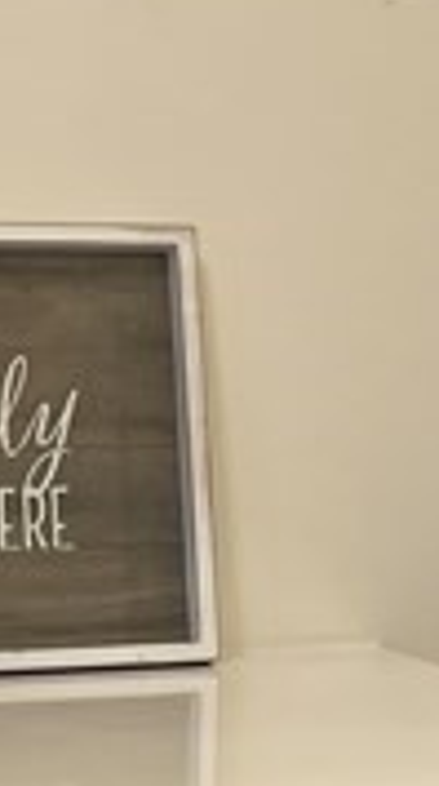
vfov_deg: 13.1
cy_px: 506
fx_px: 3409
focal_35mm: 164
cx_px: 1273
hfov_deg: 6.7
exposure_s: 1/60
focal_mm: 5.1
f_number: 1.6
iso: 64
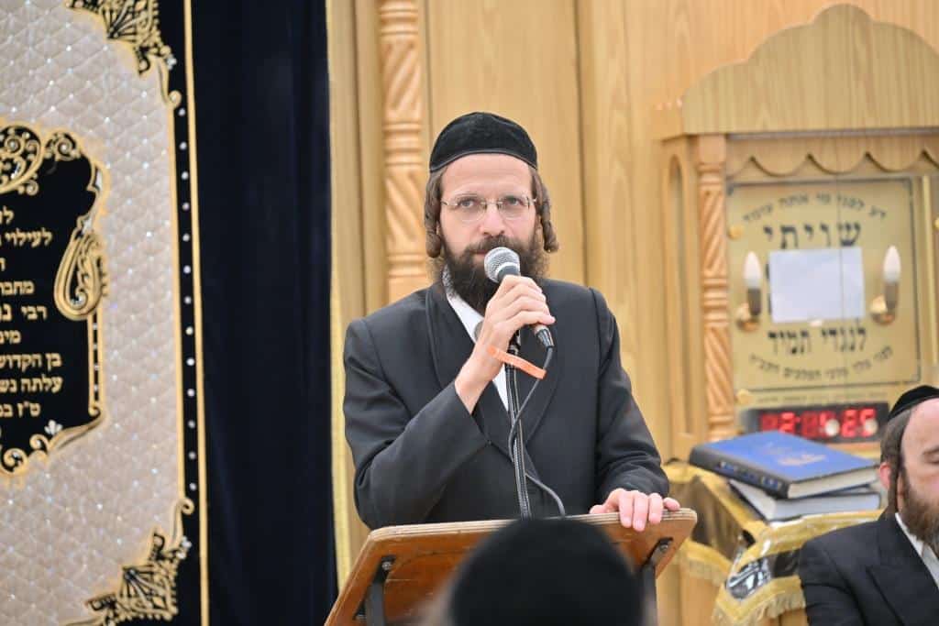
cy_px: 313
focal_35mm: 120
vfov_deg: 11.4
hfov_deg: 17.1
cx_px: 470
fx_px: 3130
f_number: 4
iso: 1000
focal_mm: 120
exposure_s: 1/200
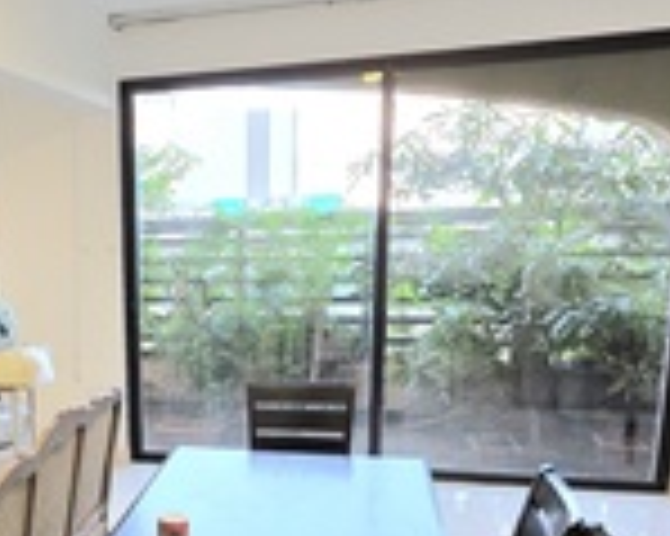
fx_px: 773
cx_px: 74
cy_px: 394
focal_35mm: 39
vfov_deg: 37.4
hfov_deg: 43.1
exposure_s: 1/101
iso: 80
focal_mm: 2.2
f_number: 1.9
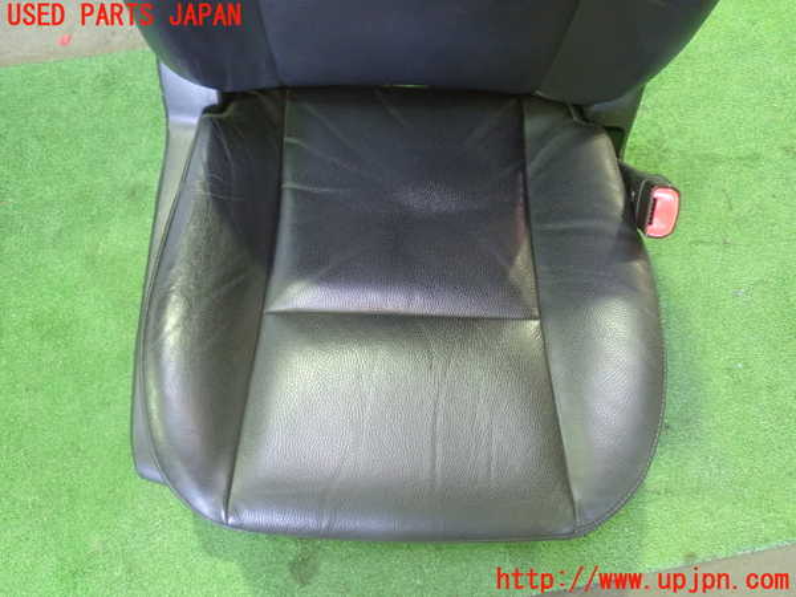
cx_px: 398
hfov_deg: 60.0
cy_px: 298
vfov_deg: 46.8
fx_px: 690
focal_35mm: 30
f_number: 2.3
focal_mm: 5.4
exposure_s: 1/20
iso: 800
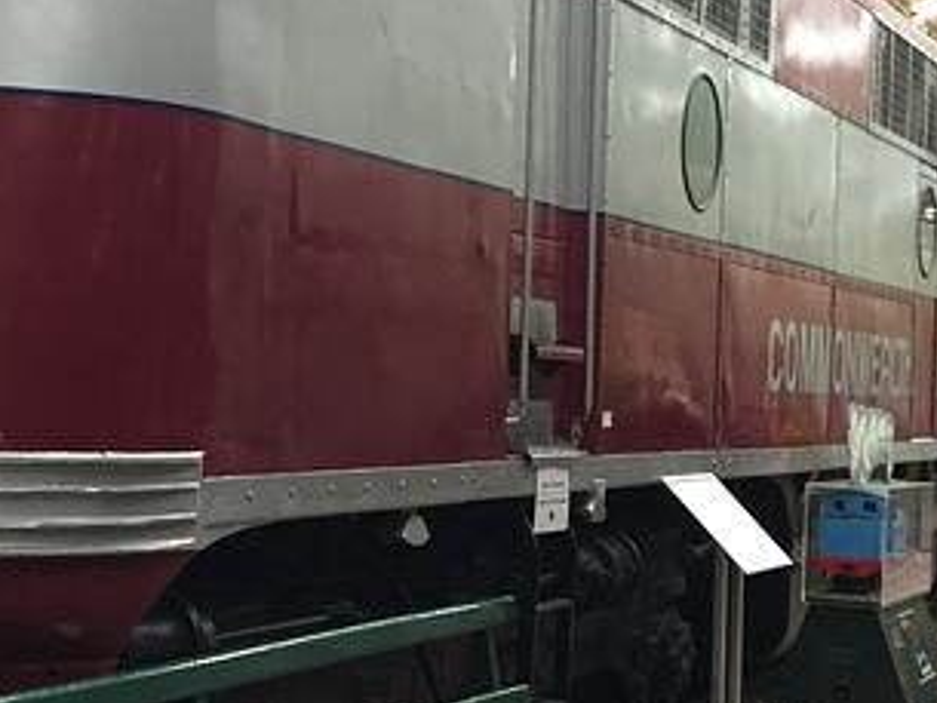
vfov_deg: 19.4
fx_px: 2058
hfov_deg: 25.0
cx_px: 117
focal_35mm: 76
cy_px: 368
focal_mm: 4.15
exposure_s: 1/30
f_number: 2.2
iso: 125
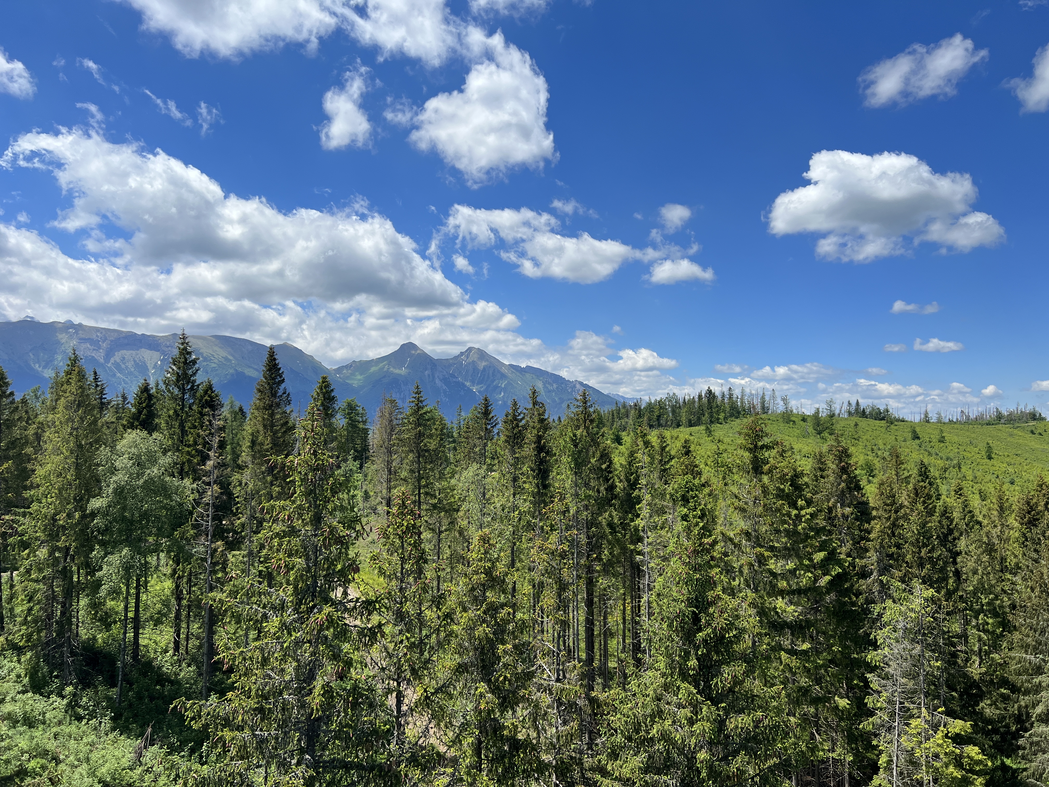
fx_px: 788
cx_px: 524
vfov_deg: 53.1
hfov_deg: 67.3
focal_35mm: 26
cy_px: 394
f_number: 1.5
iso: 50
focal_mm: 5.7
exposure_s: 1/6211
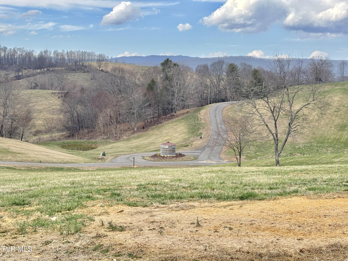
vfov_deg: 28.0
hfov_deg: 36.8
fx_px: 523
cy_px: 130
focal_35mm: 52
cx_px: 174
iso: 32
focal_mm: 5.96
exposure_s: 1/1957
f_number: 1.6
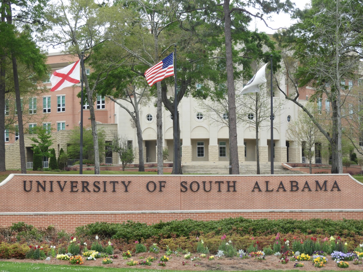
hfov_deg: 15.8
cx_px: 182
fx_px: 1311
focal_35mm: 125
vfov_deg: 11.9
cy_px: 136
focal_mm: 22.4
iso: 100
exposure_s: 1/80
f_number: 5
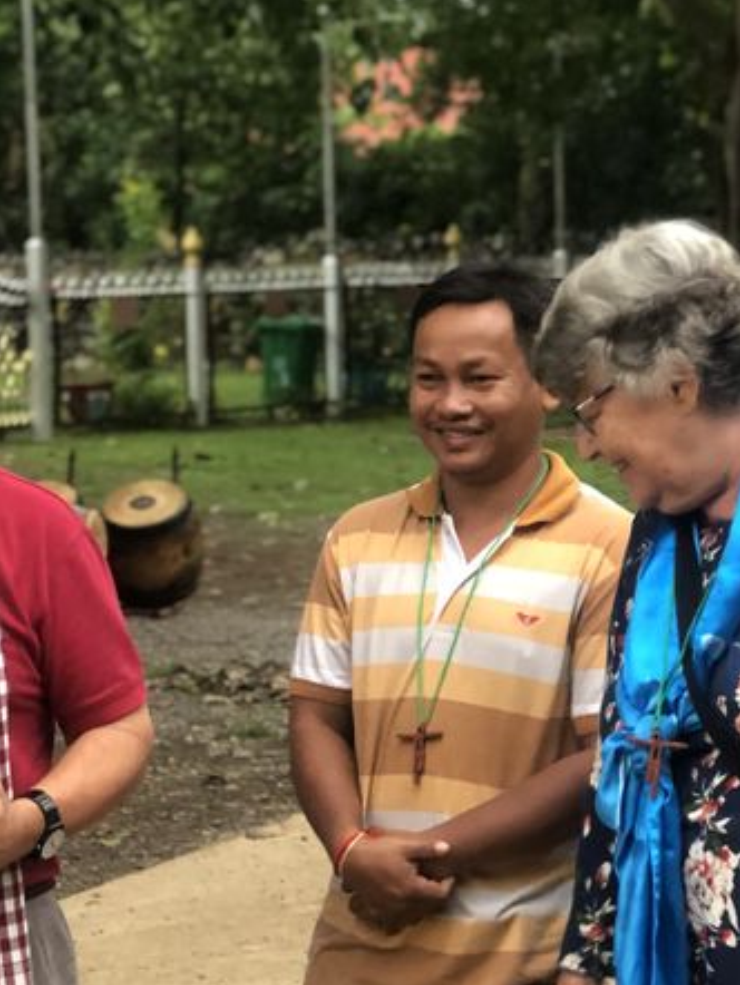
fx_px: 3303
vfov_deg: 17.0
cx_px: -36
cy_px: 529
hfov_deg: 12.6
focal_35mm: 116
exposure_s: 1/30
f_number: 2.8
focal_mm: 6.6
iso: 160
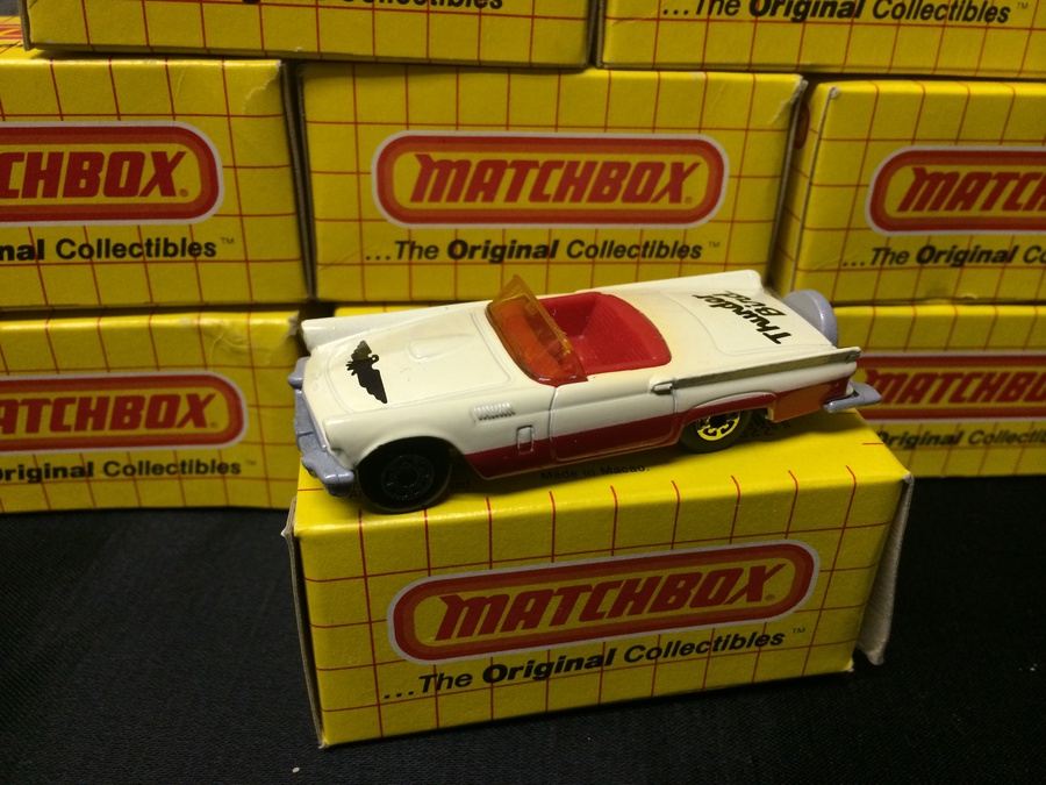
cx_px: 523
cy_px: 392
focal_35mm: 30
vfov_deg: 46.8
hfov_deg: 60.0
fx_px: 907
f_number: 2.2
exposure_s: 1/30
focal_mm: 4.12
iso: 200
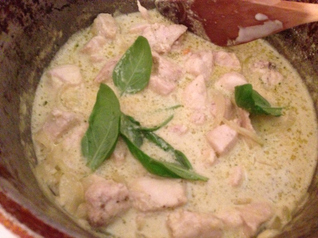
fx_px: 303
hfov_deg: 55.4
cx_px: 159
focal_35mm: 33
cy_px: 119
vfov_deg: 42.9
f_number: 2.4
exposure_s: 1/15
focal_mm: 4.13
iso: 800
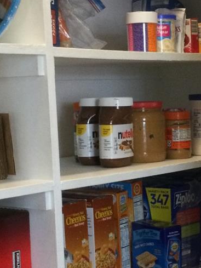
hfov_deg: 15.4
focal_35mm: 95
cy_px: 174
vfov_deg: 20.6
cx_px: 167
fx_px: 735
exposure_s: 1/30
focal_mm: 3.3
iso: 160
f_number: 2.4
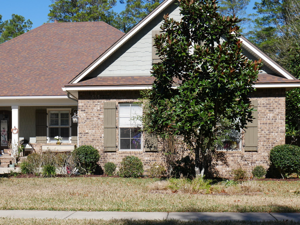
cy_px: 150
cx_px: 79
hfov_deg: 32.7
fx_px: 503
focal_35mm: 58
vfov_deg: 25.1
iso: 200
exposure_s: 1/400
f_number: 9
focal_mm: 19
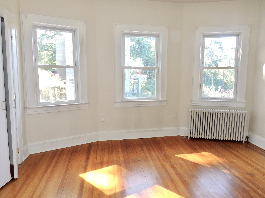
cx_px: 132
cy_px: 99
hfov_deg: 71.6
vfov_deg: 56.8
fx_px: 184
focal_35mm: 24
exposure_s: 1/40
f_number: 3
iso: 125
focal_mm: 4.3
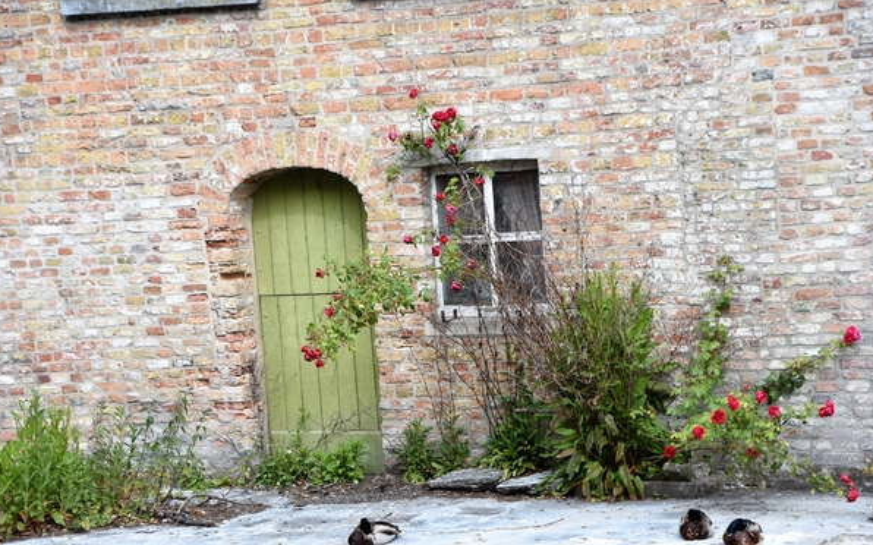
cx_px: 435
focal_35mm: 116
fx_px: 2747
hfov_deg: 18.1
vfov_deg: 11.3
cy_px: 289
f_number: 6.3
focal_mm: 75
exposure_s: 1/320
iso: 200
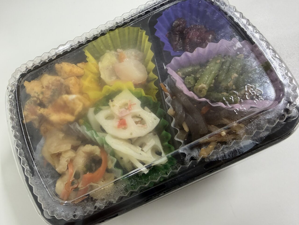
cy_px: 112
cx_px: 150
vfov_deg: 56.8
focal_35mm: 24
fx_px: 207
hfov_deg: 71.6
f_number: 2.2
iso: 200
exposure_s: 1/60
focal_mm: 2.22
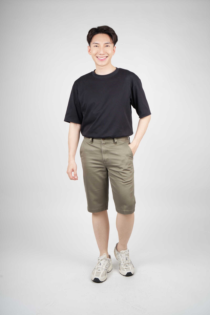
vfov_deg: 50.7
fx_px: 332
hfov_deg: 35.1
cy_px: 158
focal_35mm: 38
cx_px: 105
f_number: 9
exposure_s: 1/160
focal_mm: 38
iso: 125
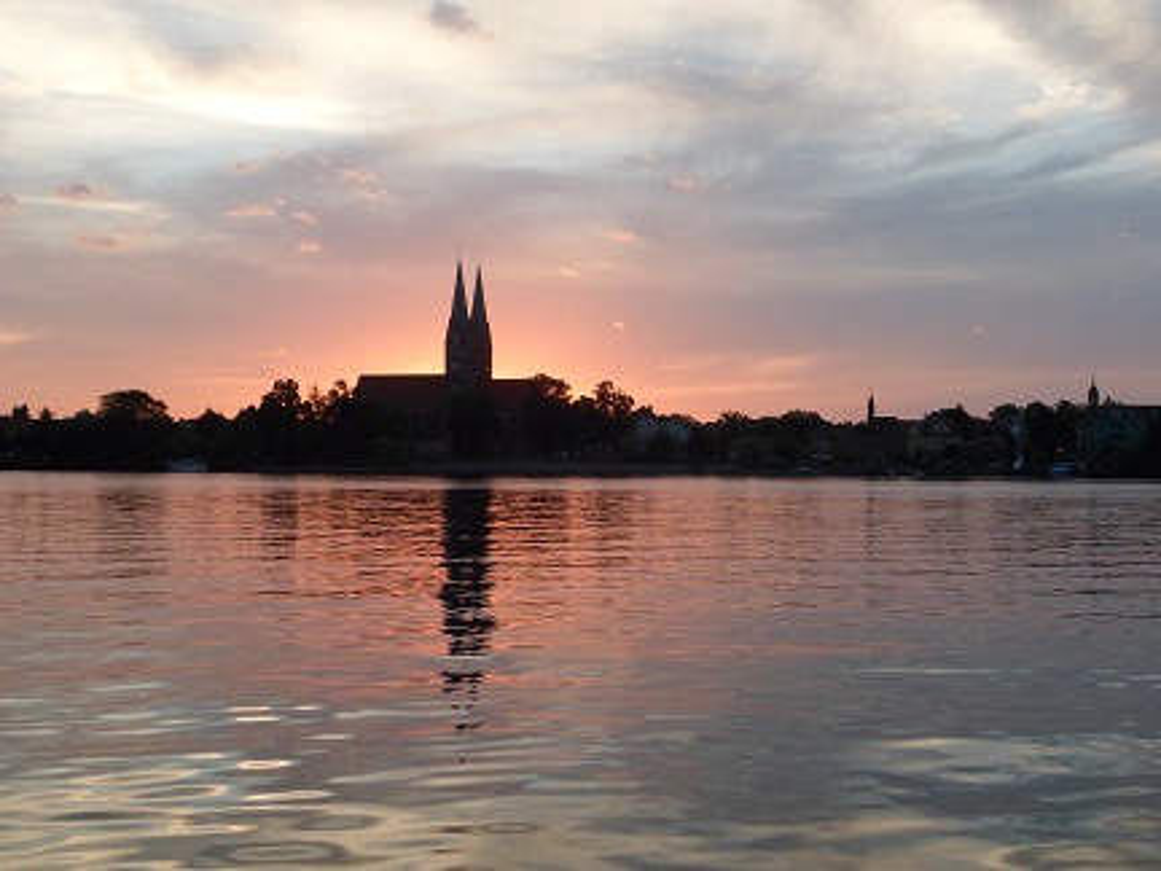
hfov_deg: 36.8
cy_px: 436
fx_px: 1744
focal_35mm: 52
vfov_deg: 28.0
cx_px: 580
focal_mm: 8.1
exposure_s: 1/500
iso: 400
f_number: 4.3
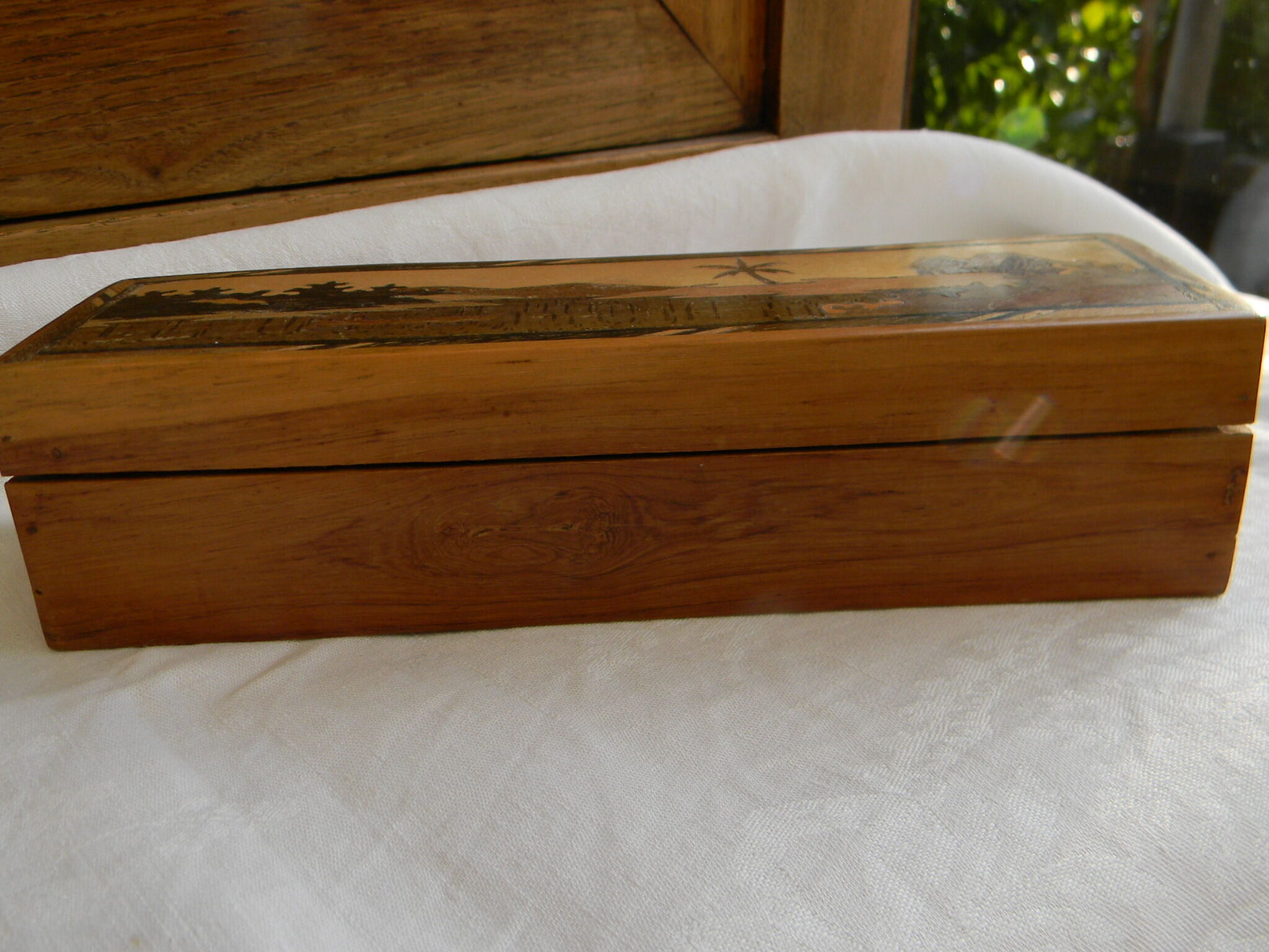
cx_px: 634
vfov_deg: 49.7
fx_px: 1026
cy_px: 476
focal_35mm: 28
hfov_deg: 63.4
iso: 80
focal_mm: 5
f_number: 3.5
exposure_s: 1/173
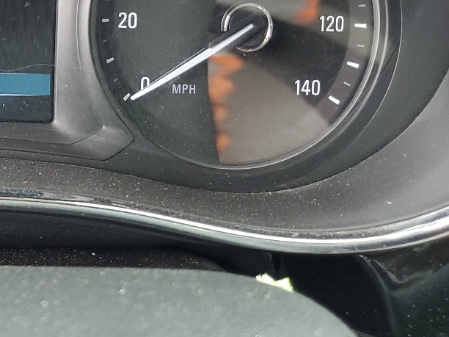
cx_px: -79
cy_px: -24
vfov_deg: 20.7
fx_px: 882
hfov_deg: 25.8
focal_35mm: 68
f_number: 1.5
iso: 78
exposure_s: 1/60.2
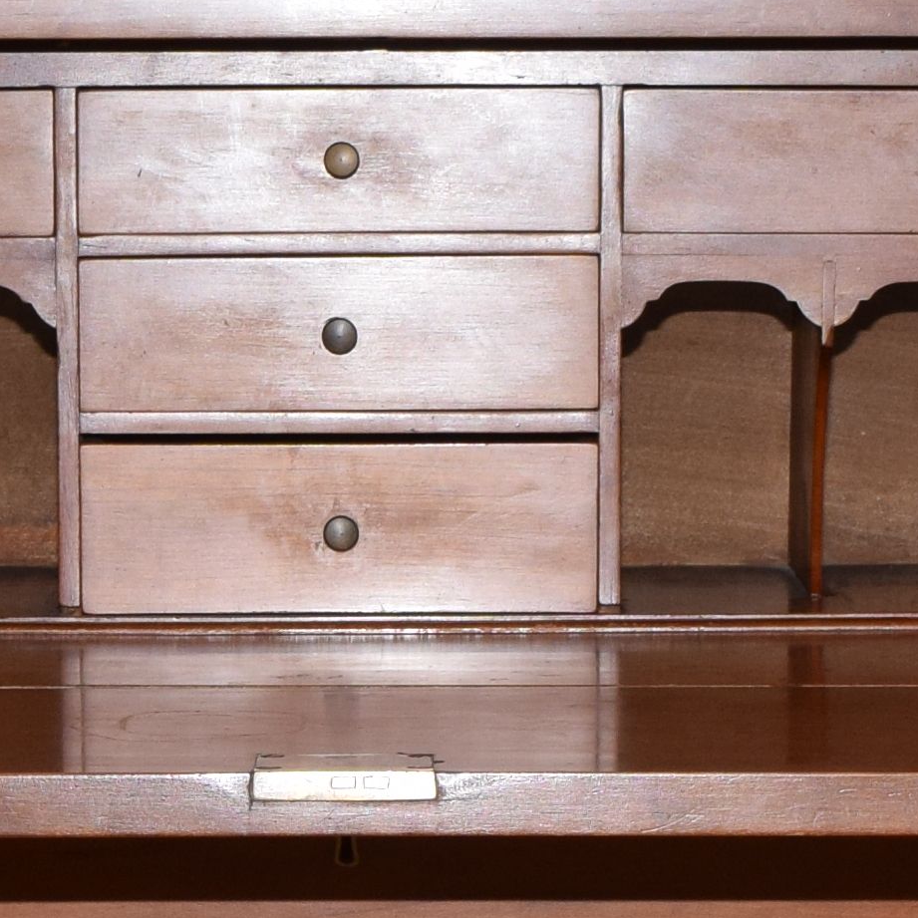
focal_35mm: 216
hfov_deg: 8.1
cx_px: 294
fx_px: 6481
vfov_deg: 8.0
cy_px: 1209
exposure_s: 1/125
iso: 400
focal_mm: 26
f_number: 6.3
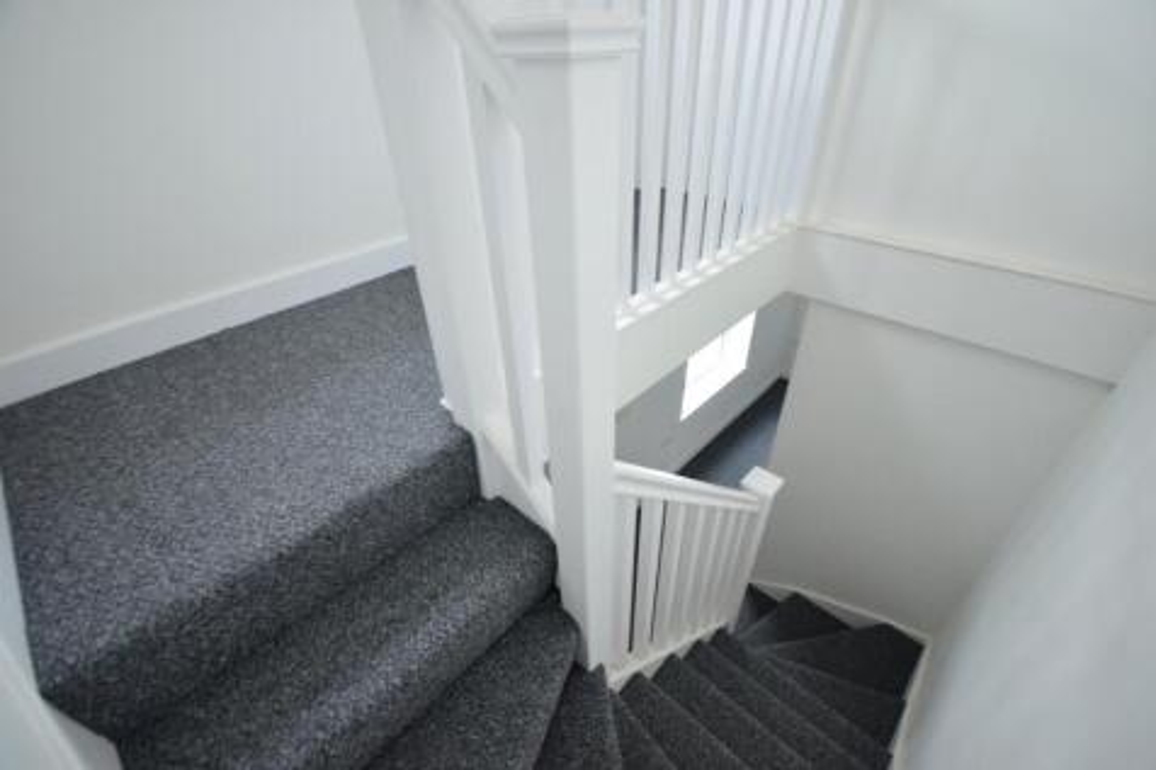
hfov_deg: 100.4
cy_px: 385
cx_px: 578
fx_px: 481
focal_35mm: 15
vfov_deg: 77.3
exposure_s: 1/60
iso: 400
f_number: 4
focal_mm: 10
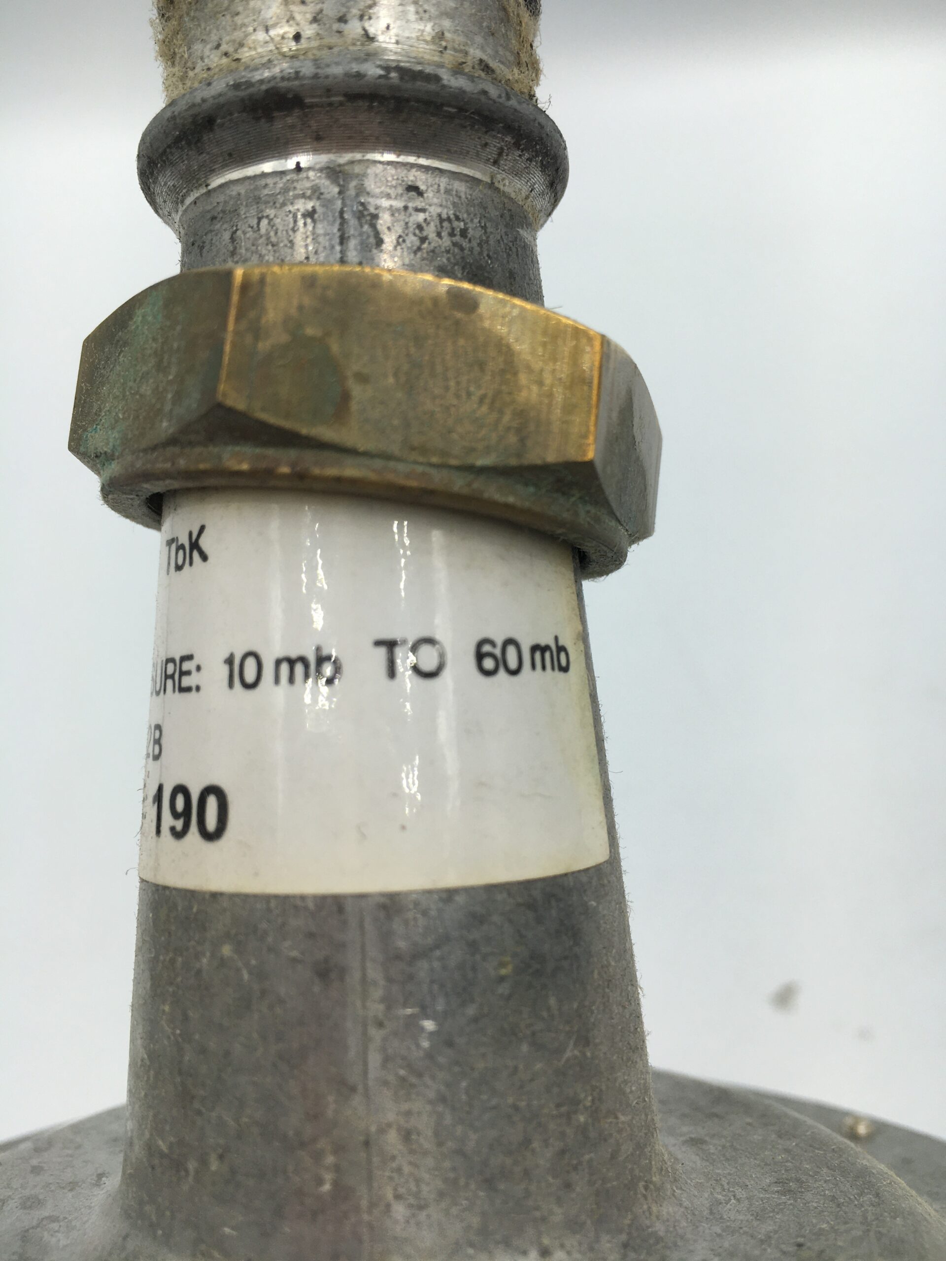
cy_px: 630
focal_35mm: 29
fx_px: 1057
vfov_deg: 61.7
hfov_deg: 48.2
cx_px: 473
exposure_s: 1/407
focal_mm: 4.15
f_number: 2.2
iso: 25
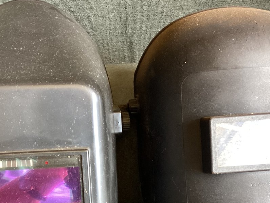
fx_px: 460
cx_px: 132
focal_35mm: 59
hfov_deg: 32.7
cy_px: 167
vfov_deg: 24.4
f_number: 2.4
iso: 250
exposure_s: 1/50
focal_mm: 3.3
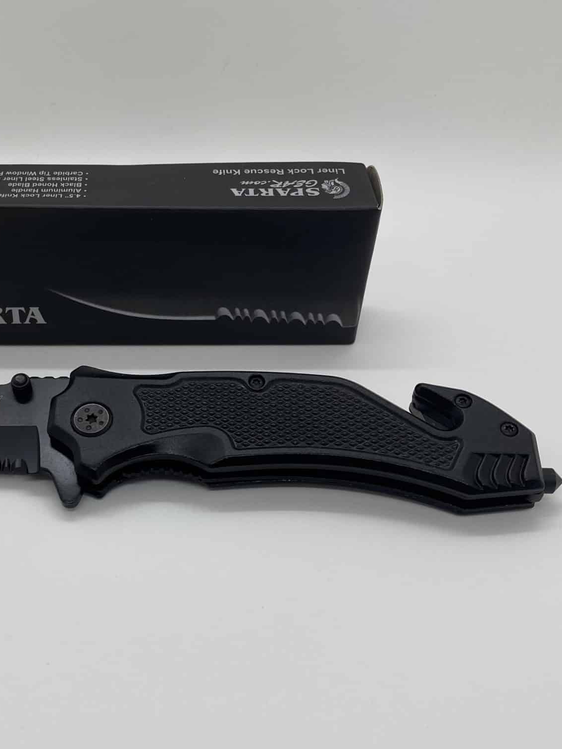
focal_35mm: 44
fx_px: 952
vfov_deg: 42.9
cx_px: 151
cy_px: 403
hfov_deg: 32.4
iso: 32
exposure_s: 1/217
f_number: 1.8
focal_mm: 4.25
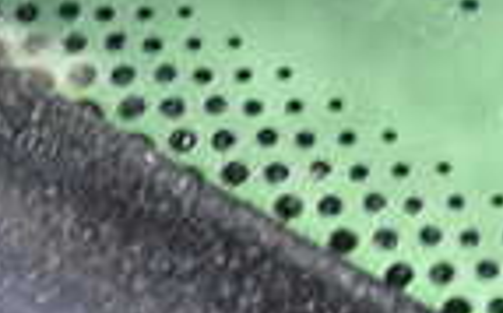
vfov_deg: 7.7
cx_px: 580
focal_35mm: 169
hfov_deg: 12.2
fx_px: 2314
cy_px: -88
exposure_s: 1/10
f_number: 10
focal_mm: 6.83
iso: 1250
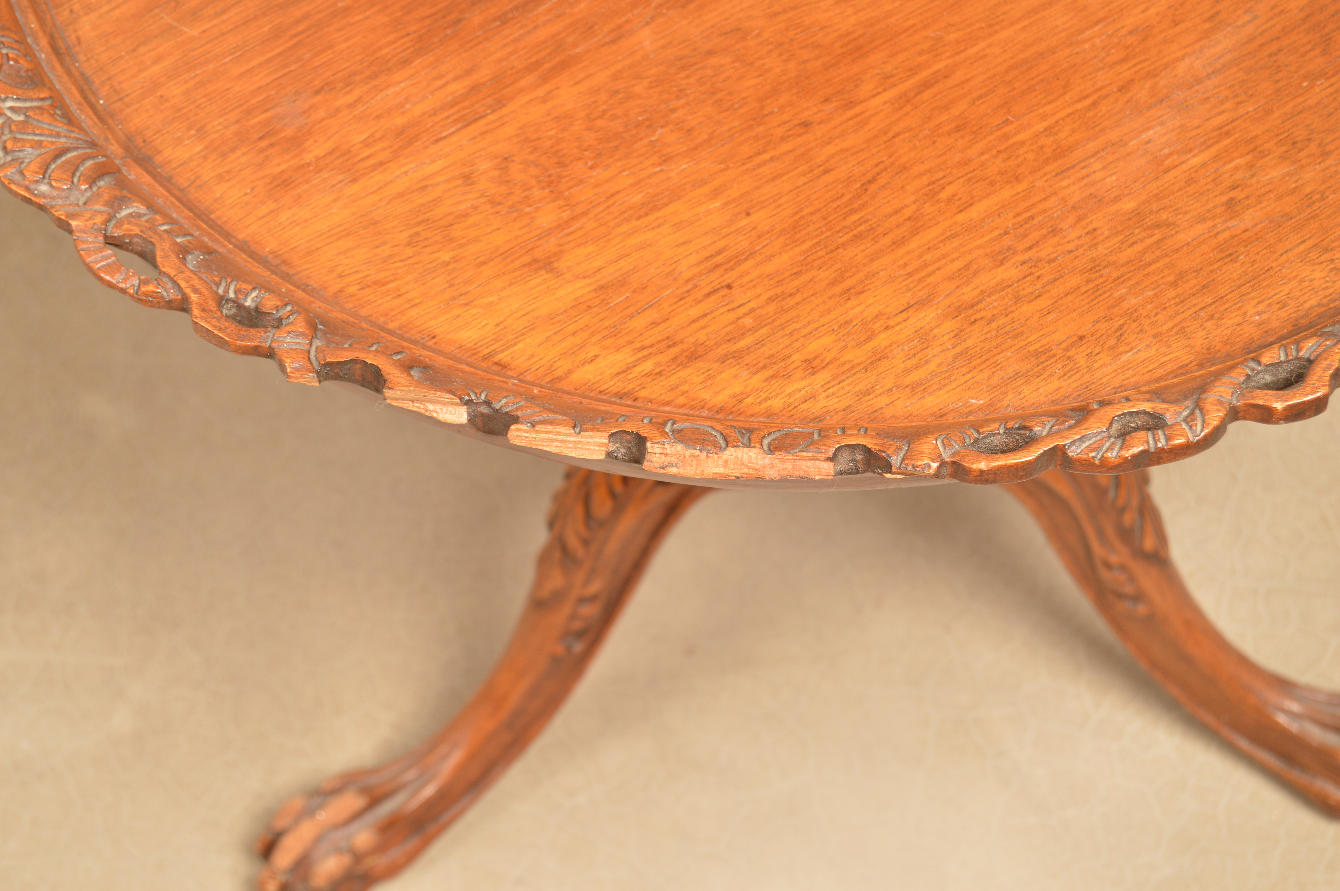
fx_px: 3068
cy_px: 446
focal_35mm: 82
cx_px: 670
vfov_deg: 16.5
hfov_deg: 24.6
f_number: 7.1
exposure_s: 1/160
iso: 200
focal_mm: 55
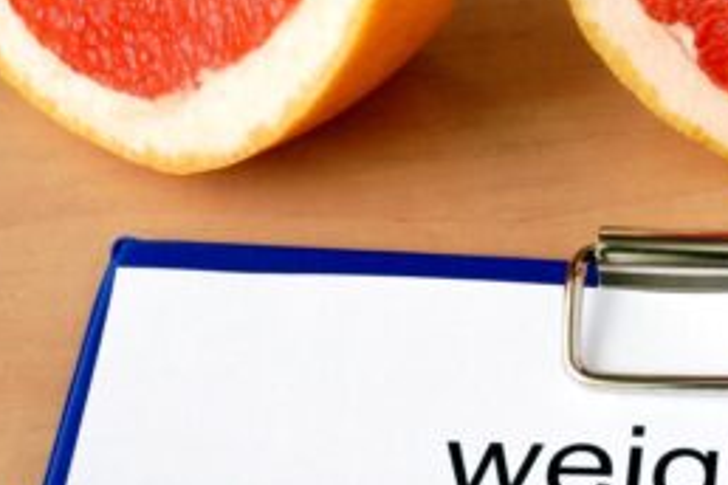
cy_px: 429
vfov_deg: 10.2
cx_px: 948
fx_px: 2710
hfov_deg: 14.6
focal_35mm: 134
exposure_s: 1/1.6
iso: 200
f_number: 20
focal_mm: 30
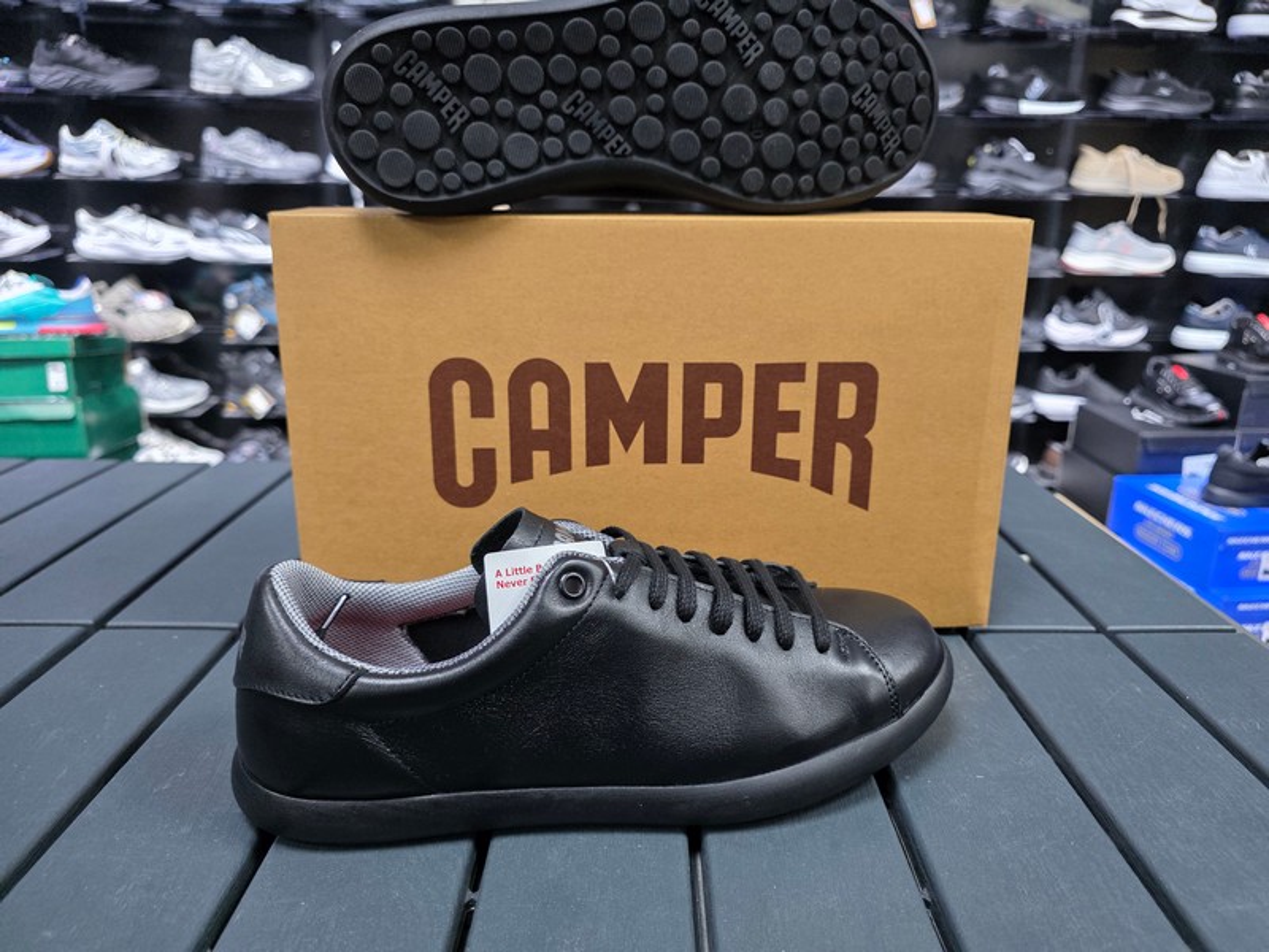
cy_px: 476
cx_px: 634
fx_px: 843
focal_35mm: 23
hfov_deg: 73.9
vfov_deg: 58.9
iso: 320
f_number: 1.7
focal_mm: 6.3
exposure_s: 1/100
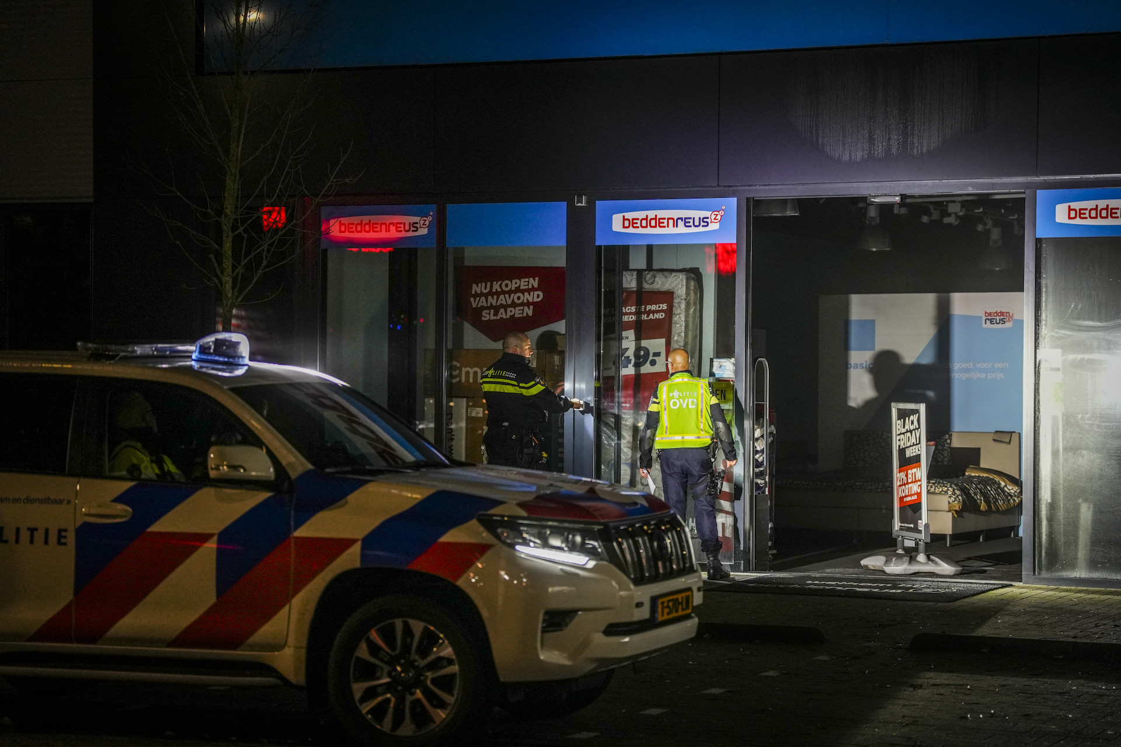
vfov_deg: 14.7
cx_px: 560
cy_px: 374
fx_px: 2896
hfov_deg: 21.9
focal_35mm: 93
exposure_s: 1/50
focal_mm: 93
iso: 1600
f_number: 2.8
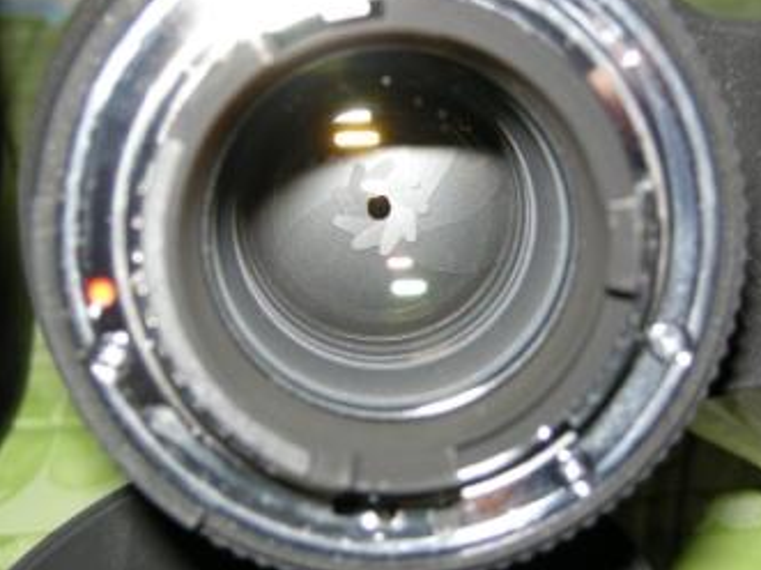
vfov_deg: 22.6
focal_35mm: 65
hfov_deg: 29.8
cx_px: 402
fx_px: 1428
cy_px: 260
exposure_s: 1/60
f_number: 3.1
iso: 64
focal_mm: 10.1
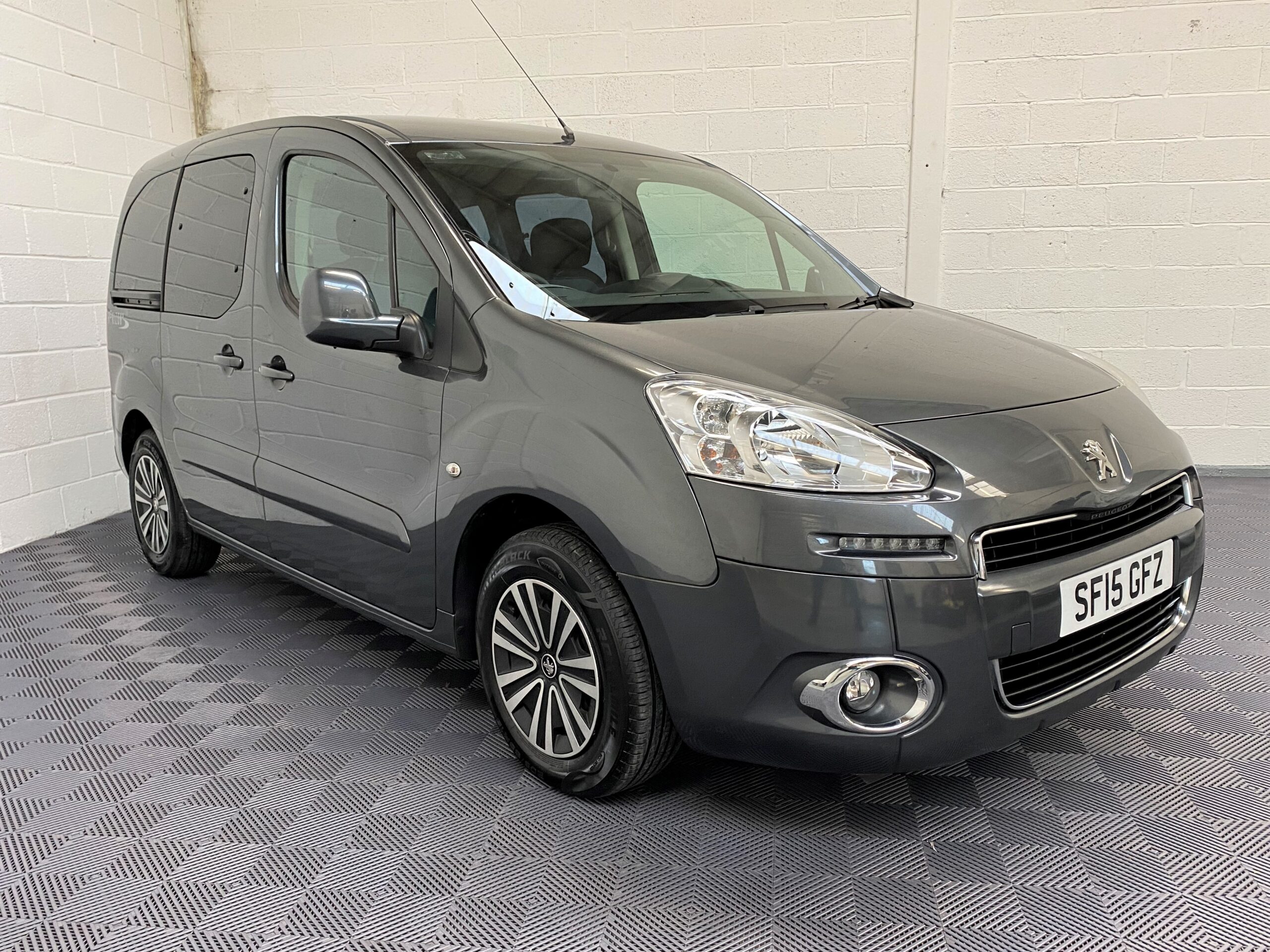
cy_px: 476
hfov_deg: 67.3
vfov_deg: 53.1
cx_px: 635
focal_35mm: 26
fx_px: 954
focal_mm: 4.25
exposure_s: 1/50
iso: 100
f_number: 1.8
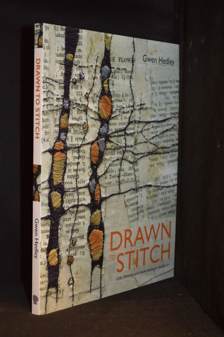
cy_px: 168
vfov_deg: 29.3
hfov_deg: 19.7
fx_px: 645
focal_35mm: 69
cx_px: 112
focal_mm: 46
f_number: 5.3
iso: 2000
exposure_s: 1/60
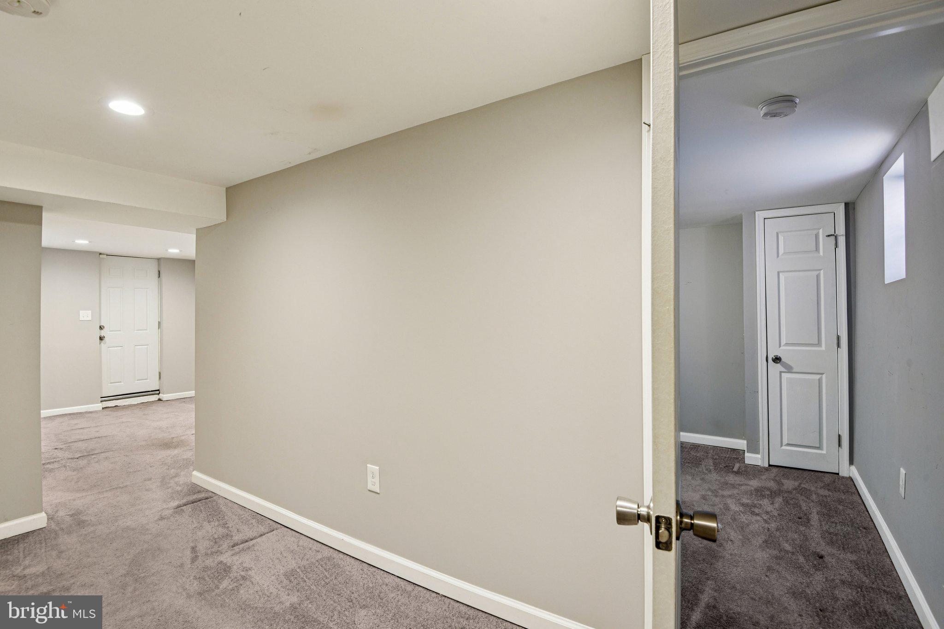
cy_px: 314
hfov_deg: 96.7
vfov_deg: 73.7
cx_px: 472
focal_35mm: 16
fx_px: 419
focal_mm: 16
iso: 400
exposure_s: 1/8
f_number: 8
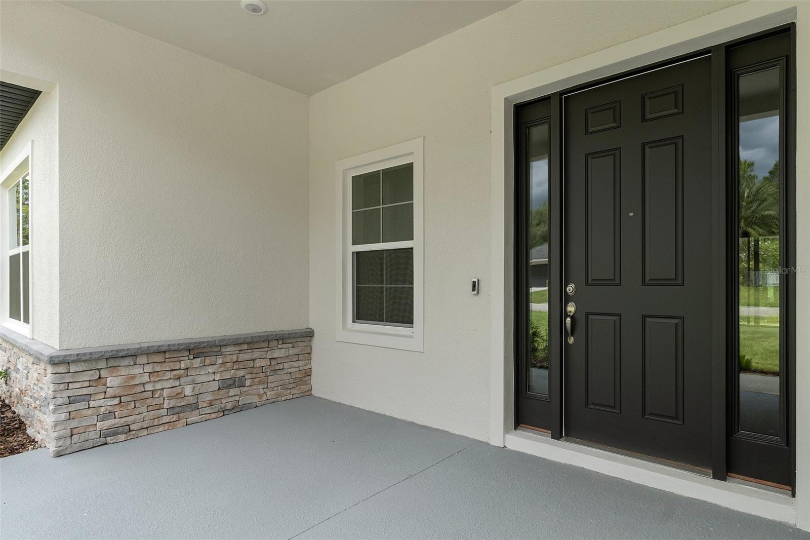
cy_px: 270
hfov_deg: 85.4
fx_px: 439
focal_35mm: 20
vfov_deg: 63.2
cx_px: 405
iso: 320
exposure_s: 1/60
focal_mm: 13
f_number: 8
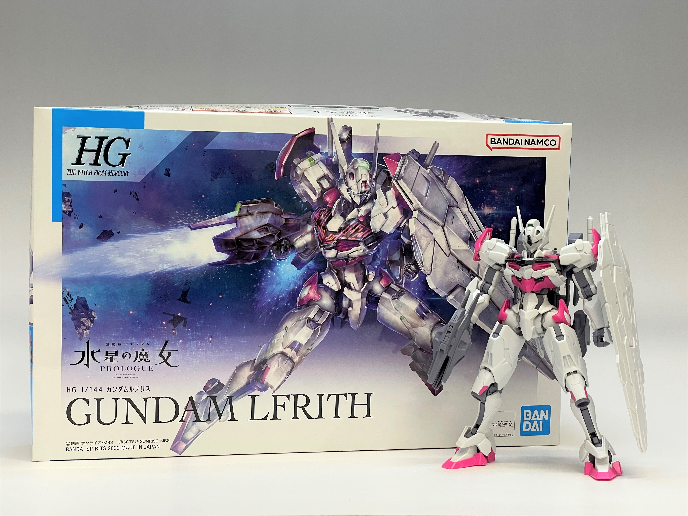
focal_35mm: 52
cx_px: 344
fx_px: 1034
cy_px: 258
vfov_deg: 28.0
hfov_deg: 36.8
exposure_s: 1/99
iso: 125
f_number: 2
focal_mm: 6
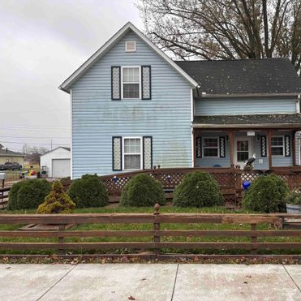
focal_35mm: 31
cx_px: 197
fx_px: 305
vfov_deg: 52.5
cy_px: 150
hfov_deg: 51.7
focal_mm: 5.96
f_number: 1.6
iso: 50
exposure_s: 1/318
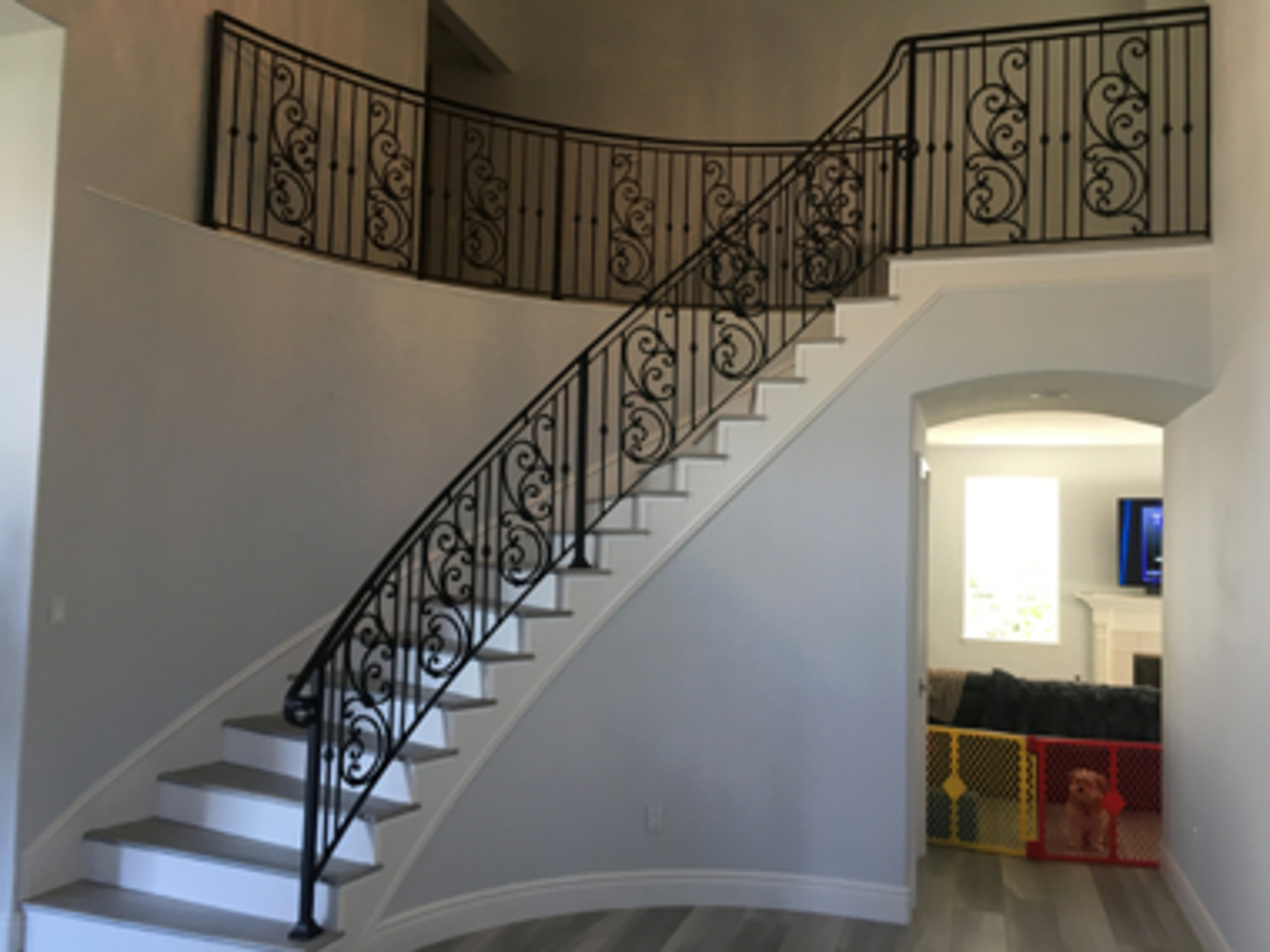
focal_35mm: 29
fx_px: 1064
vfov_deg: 48.2
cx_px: 635
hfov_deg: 61.7
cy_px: 476
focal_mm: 4.2
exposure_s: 1/30
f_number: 2.2
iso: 64
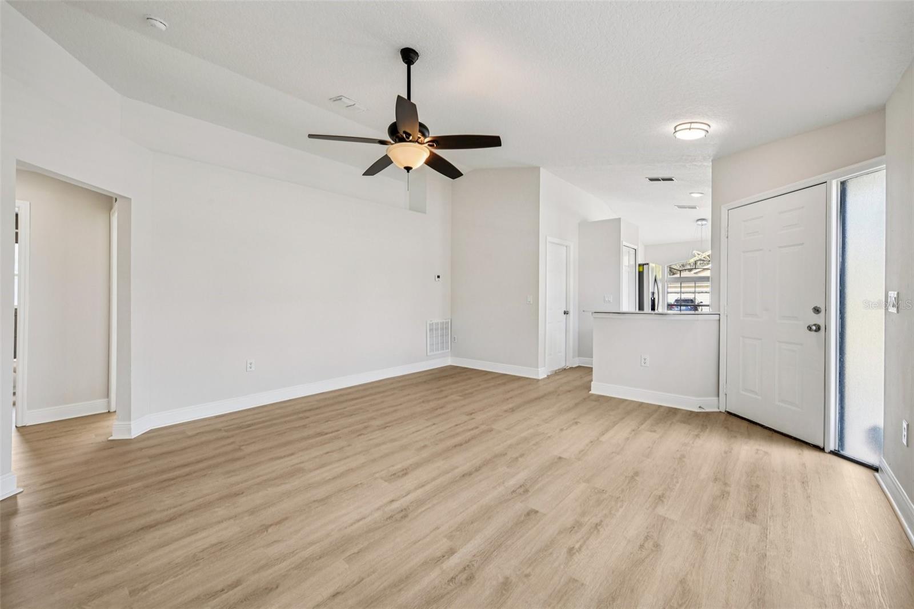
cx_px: 457
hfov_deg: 104.3
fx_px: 355
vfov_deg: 81.2
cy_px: 304
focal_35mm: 14
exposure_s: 1/30
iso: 400
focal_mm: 14
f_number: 8
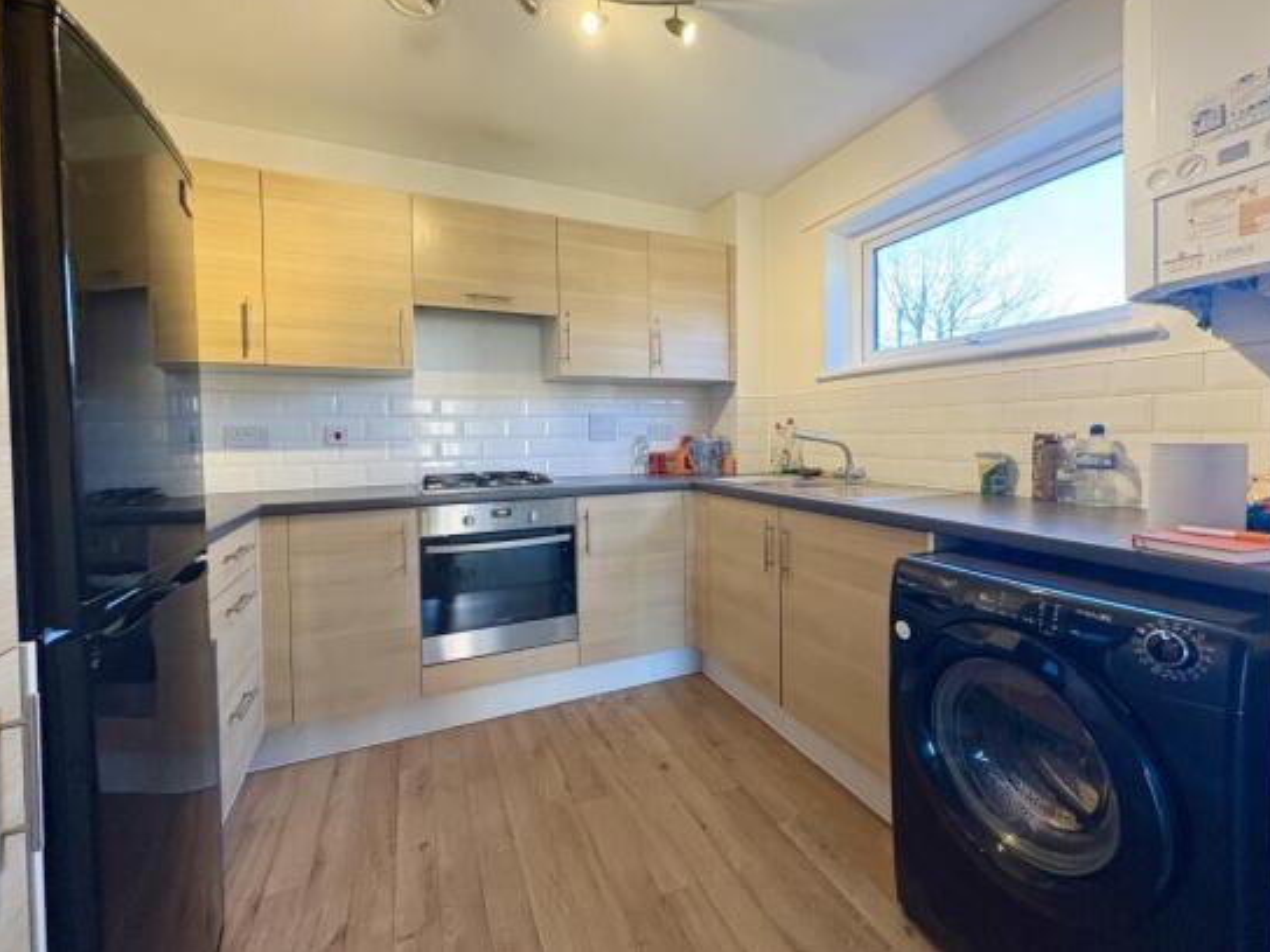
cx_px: 655
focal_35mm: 15
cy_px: 447
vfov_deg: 81.7
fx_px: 550
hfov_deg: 98.1
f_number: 2.2
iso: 250
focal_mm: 2.22
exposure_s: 1/99
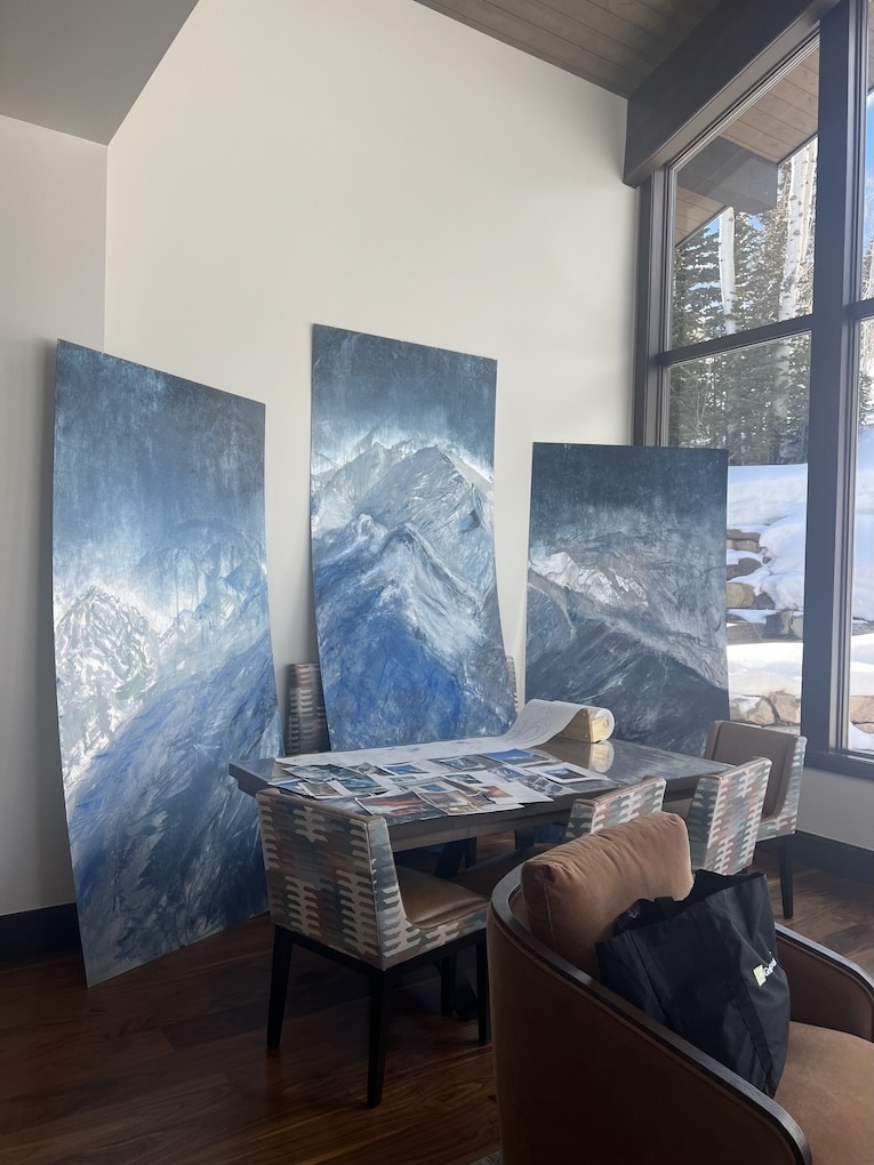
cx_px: 437
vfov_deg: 67.3
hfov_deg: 53.1
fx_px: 875
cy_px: 582
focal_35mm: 26
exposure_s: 1/588
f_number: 1.5
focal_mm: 5.7
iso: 50
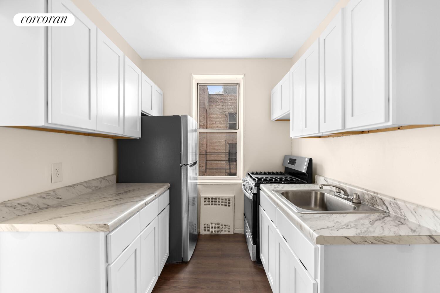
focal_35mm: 16
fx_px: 202
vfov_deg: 72.1
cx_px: 220
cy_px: 146
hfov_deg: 95.0
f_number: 11
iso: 320
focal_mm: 16.5
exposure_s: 1/2
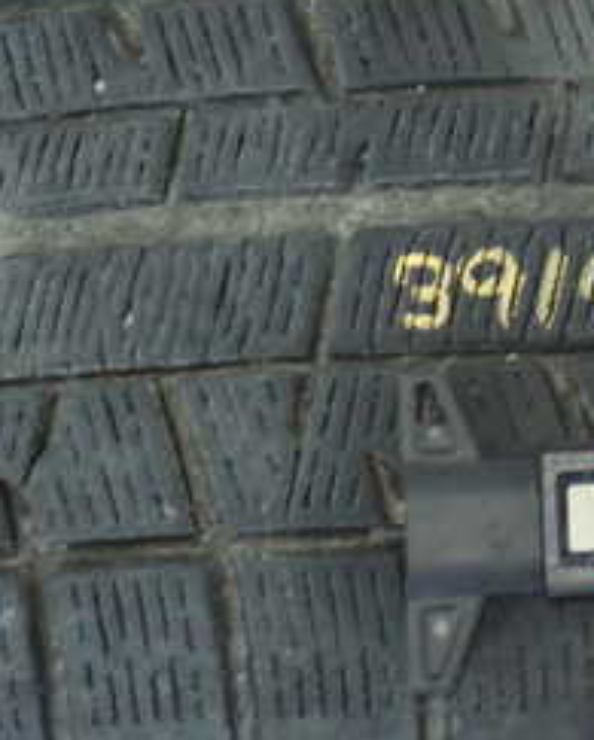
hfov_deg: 11.7
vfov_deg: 14.8
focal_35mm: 130
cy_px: 308
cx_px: 615
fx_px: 2851
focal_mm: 9.65
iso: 1000
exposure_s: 1/13
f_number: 3.3
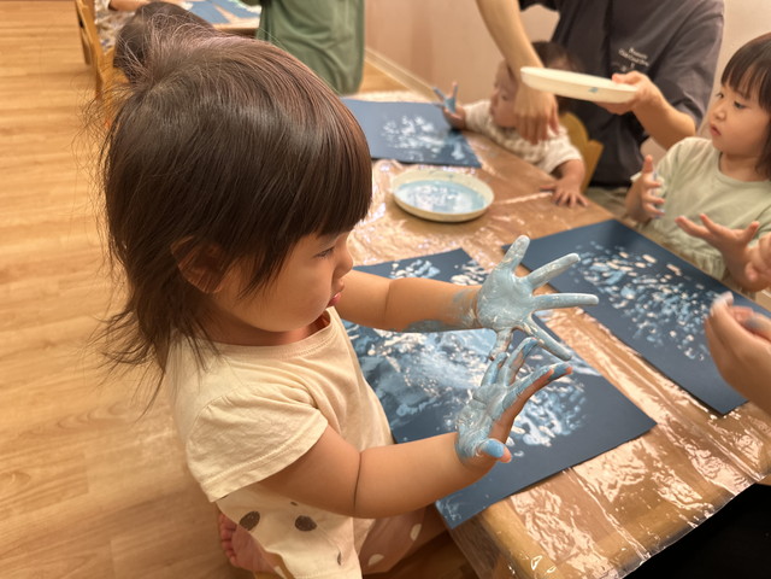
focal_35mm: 24
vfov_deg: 56.8
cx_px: 386
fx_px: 535
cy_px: 290
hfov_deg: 71.6
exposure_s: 1/121
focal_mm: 6.86
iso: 200
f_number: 1.78
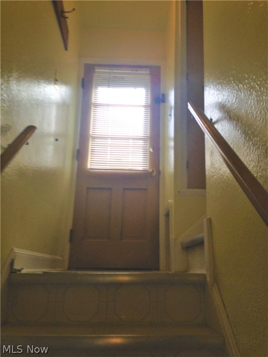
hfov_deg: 42.9
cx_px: 134
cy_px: 178
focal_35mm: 33
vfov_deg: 55.4
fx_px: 341
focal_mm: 4.12
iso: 50
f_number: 2.4
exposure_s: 1/120
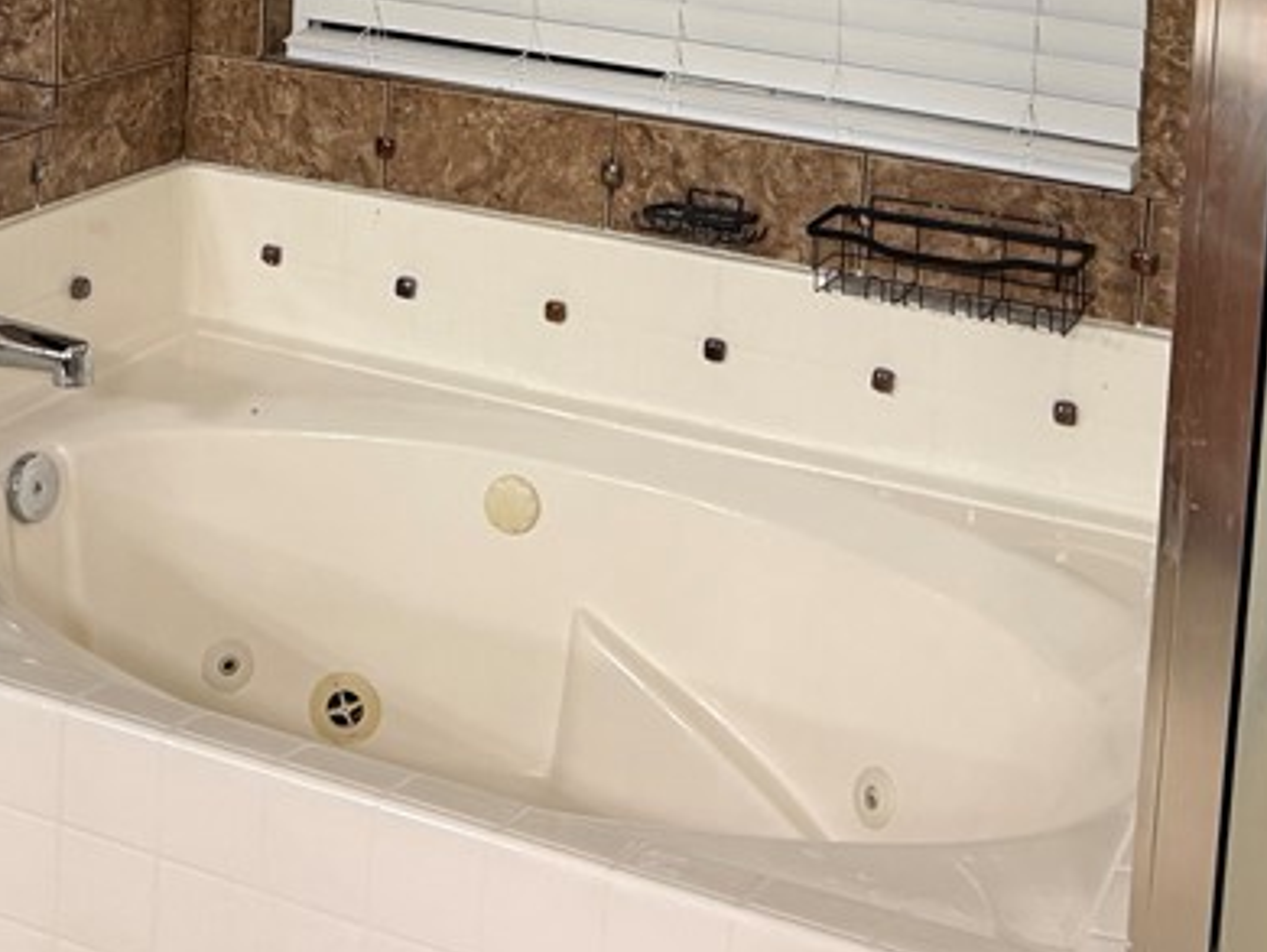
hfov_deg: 30.6
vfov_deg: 21.9
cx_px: 510
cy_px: -130
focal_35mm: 63
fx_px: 2307
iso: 250
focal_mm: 6.76
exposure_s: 1/60
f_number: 1.78
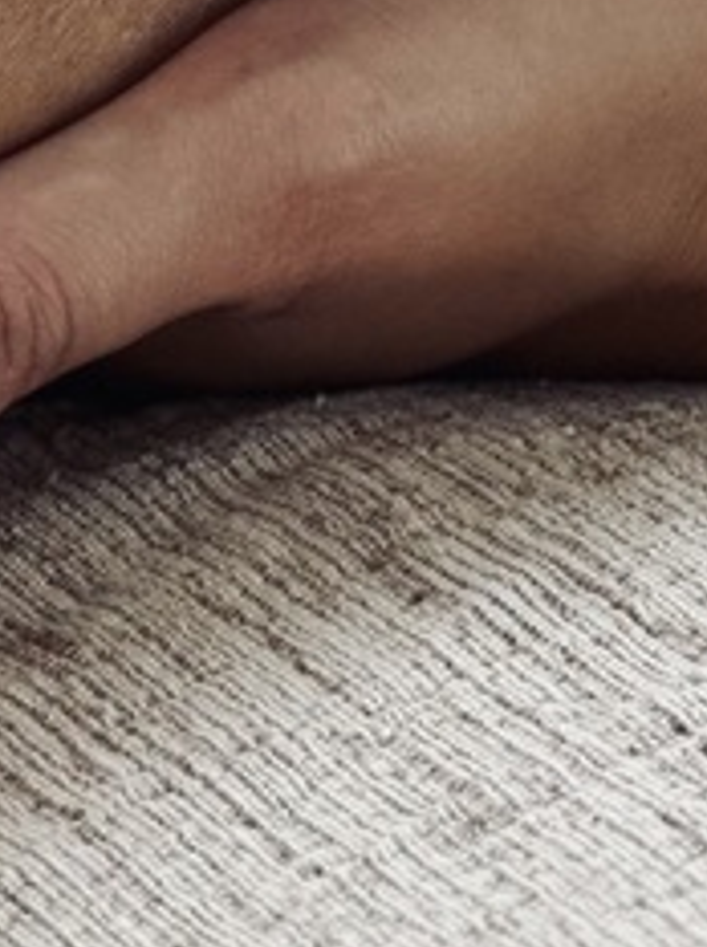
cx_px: 45
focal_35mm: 339
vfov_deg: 5.7
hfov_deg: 4.4
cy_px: -1040
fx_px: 9257
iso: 80
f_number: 2.8
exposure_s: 1/121
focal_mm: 9
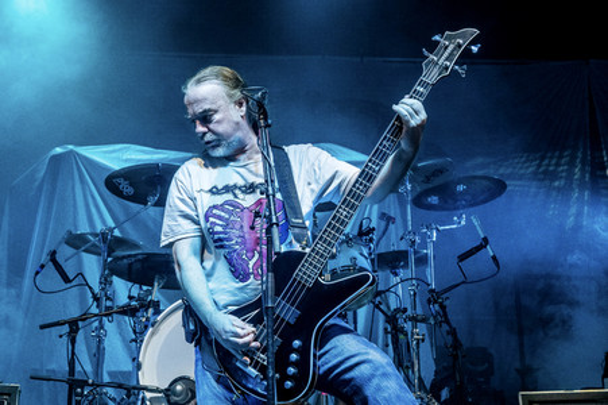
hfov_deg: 46.4
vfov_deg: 31.8
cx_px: 304
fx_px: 709
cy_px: 202
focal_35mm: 42
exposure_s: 1/400
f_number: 5.6
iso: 2000
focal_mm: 42
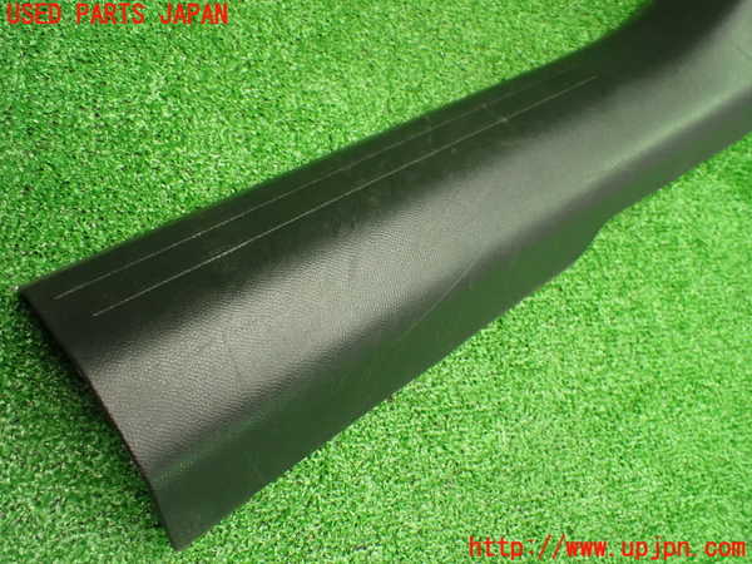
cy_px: 282
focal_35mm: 30
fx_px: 652
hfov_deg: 60.0
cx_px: 376
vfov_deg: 46.8
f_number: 2.3
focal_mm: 5.4
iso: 800
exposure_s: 1/80
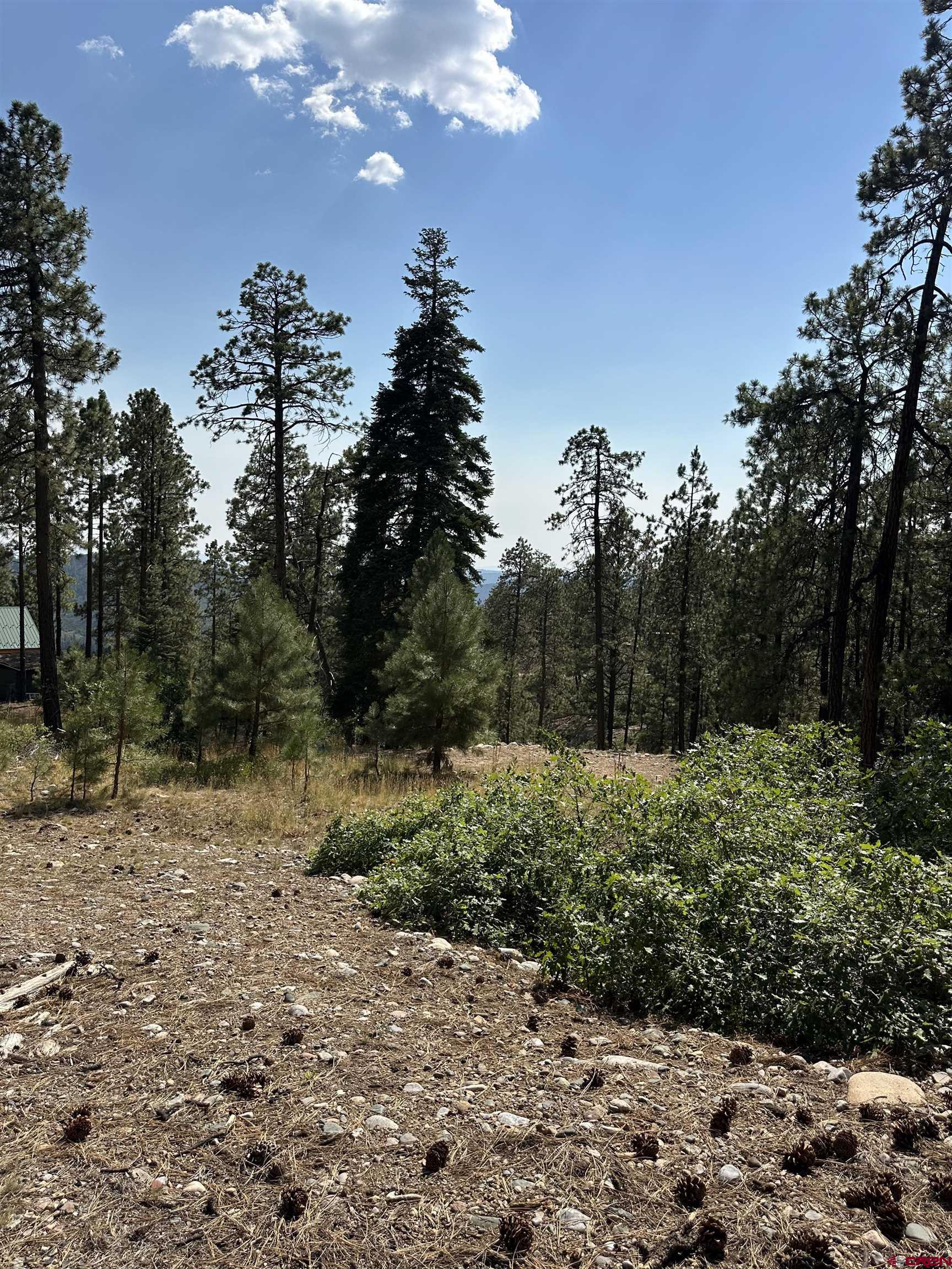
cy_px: 634
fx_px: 880
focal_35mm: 24
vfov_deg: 71.6
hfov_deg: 56.8
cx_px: 476
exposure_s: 1/8197
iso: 80
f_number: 1.78
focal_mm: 6.86
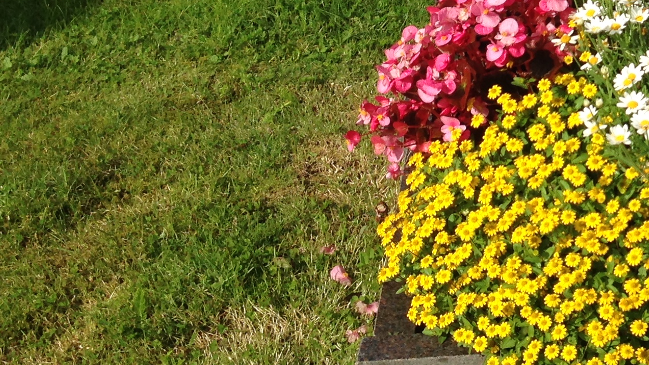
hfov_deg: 21.1
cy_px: -27
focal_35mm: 94
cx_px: 788
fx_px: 1618
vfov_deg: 12.7
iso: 50
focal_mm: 4.12
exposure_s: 1/2262
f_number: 2.4
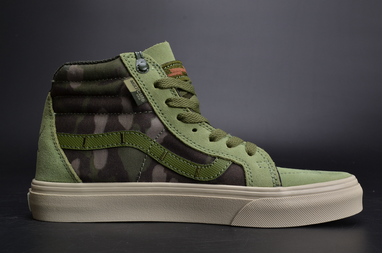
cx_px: 191
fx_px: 445
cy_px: 126
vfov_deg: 31.8
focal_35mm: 42
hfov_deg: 46.5
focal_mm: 28
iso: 125
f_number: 11
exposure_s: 1/125
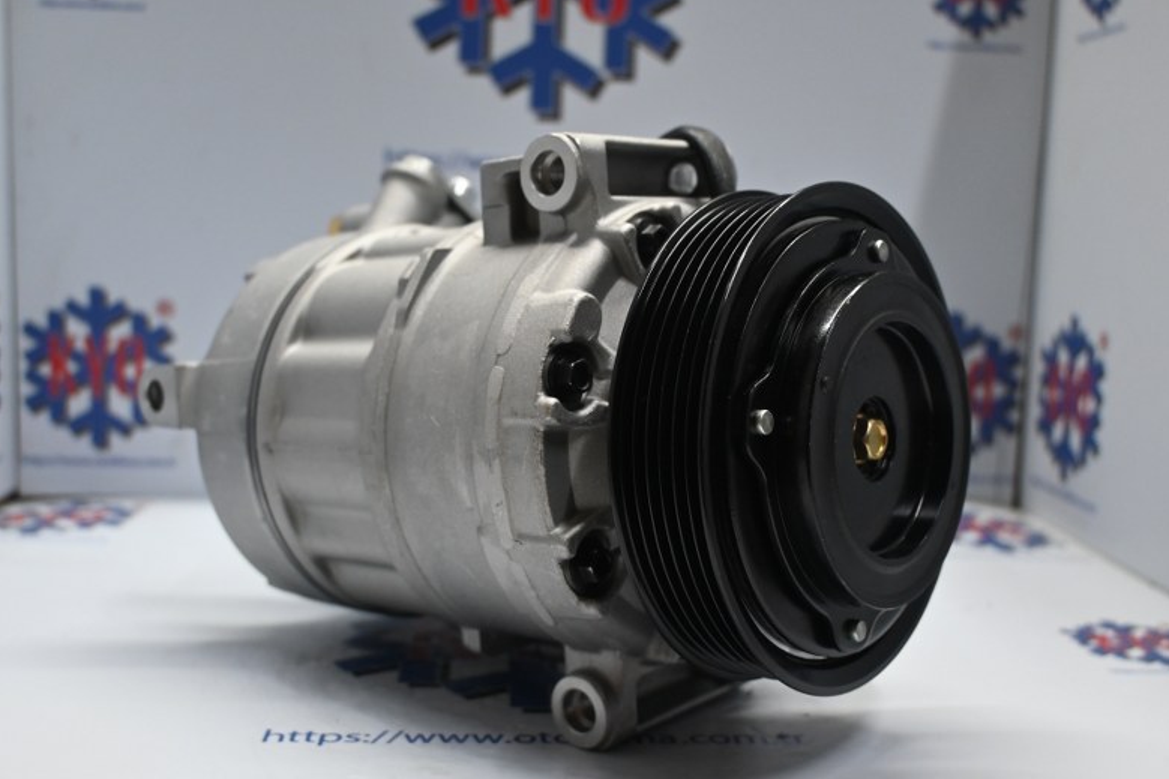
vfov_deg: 34.6
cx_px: 575
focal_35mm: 39
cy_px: 386
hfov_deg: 50.1
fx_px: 1250
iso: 1250
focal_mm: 25
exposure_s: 1/125
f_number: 4.2
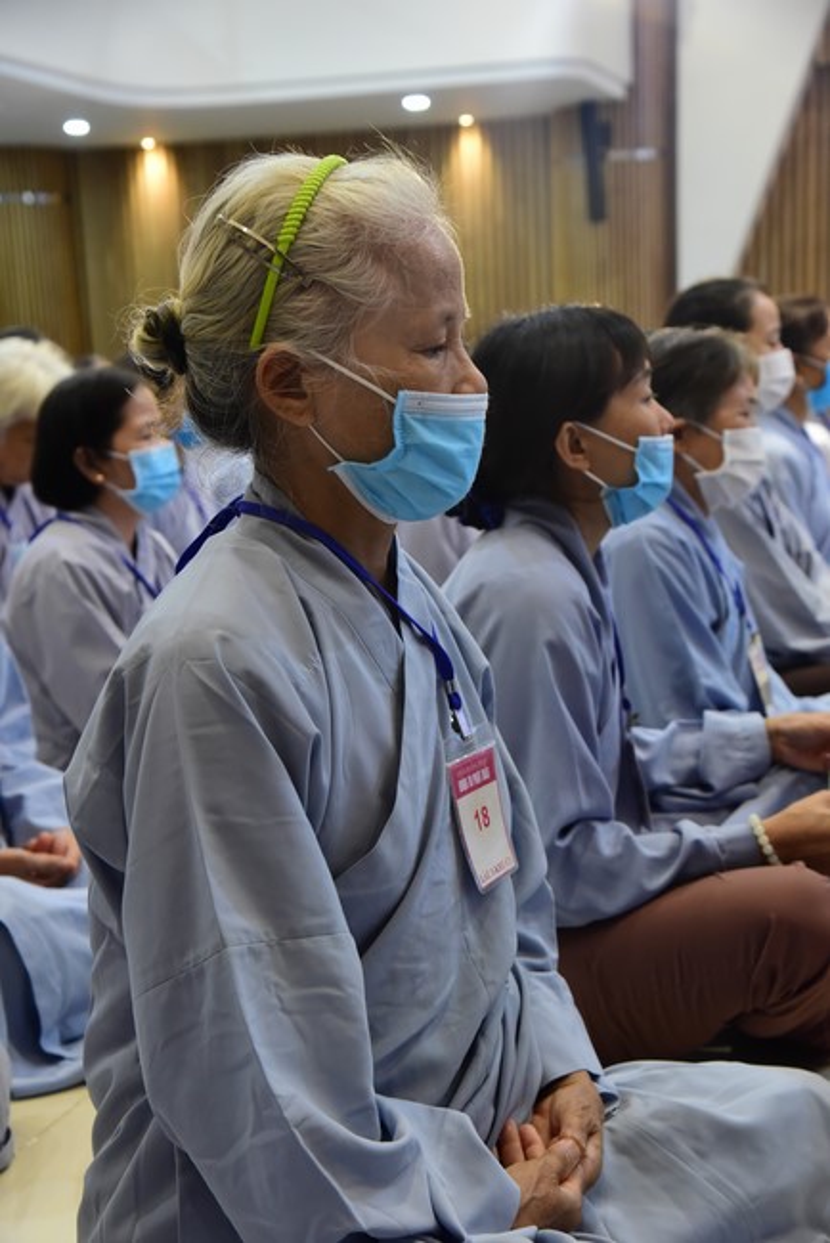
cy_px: 622
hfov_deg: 23.4
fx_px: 2004
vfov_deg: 34.5
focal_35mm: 58
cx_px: 415
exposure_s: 1/50
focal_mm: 58
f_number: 7.1
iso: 3200
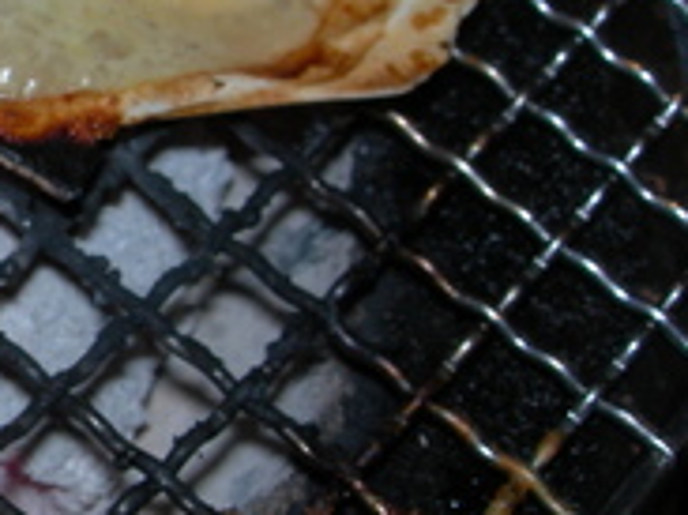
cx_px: -229
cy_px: 182
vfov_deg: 14.2
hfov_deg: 17.6
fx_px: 2066
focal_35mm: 104
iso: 50
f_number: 4.8
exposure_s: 1/60.1
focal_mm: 7.8
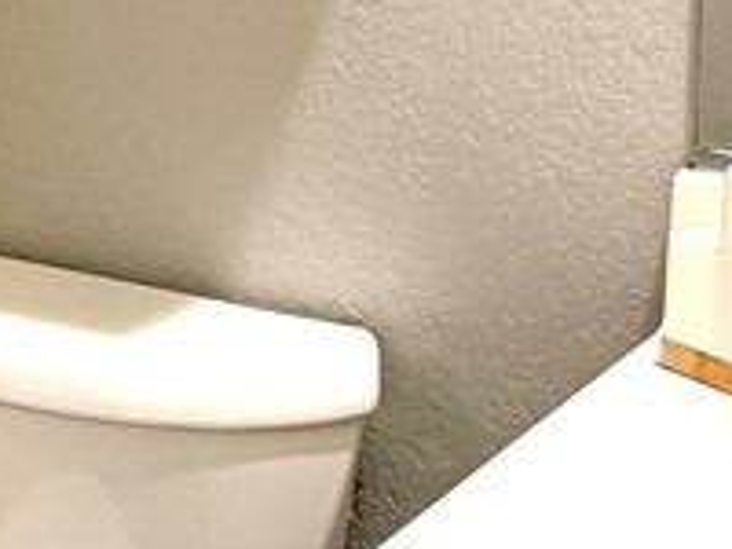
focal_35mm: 123
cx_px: -77
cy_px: -121
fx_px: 2601
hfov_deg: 15.6
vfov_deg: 11.8
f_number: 1.78
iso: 200
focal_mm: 6.76
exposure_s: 1/60
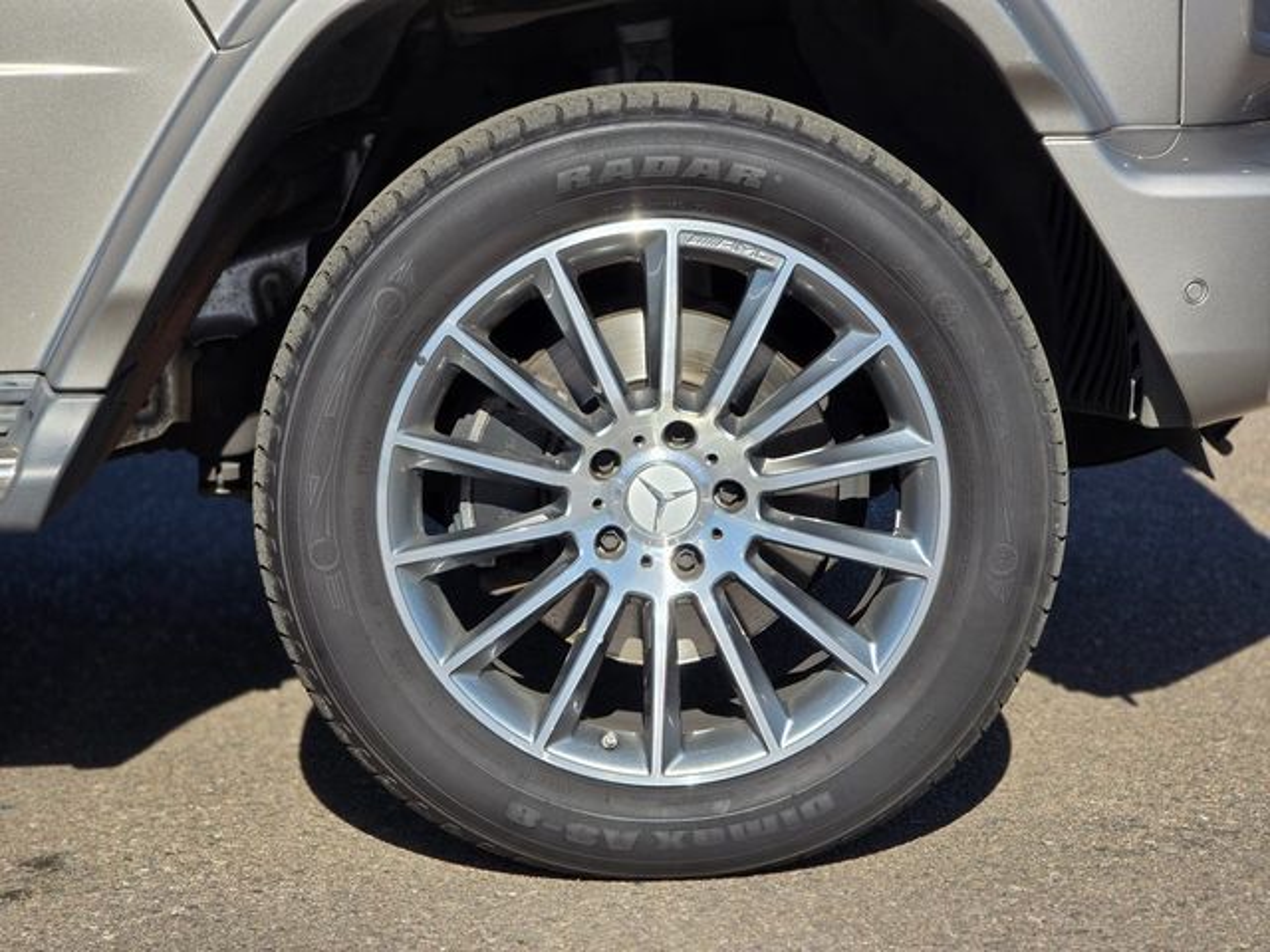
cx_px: 635
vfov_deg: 12.9
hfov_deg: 17.1
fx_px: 4219
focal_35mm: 115
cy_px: 476
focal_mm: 18.6
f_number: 3.4
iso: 64
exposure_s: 1/790
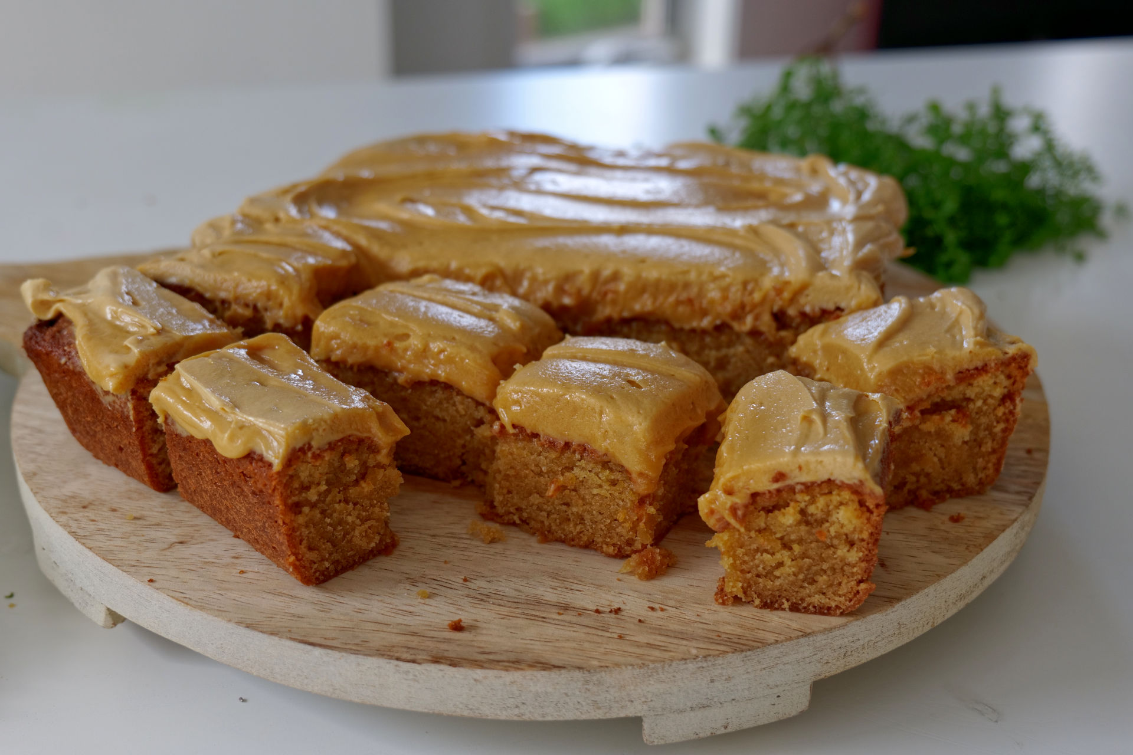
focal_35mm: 45
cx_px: 566
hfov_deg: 43.6
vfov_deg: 29.9
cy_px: 378
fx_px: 1416
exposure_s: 1/60
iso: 800
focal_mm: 45
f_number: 5.6
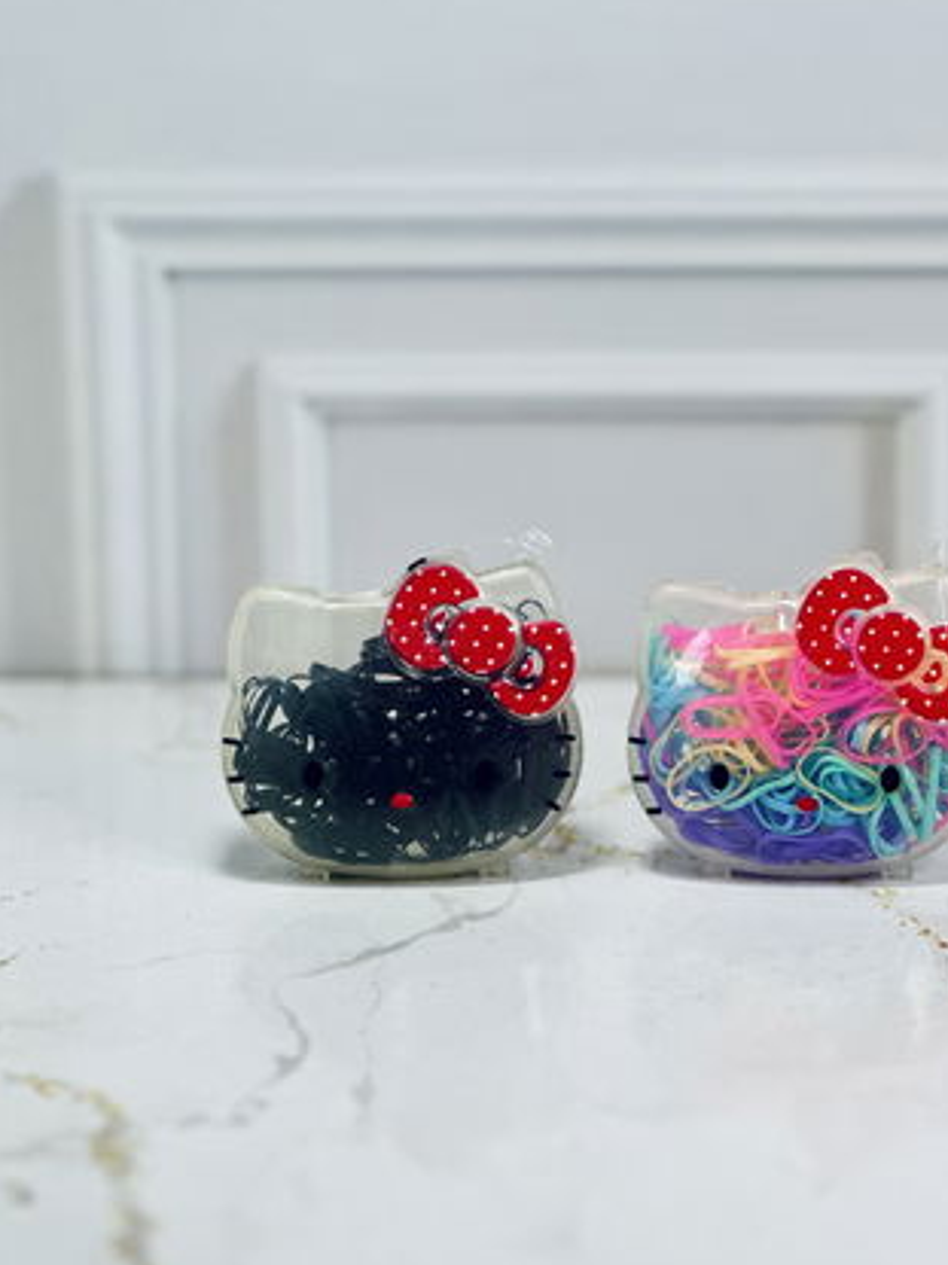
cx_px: 601
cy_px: 672
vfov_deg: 19.8
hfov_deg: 14.9
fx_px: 3617
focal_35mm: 99
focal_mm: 9
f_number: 2.8
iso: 160
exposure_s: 1/100
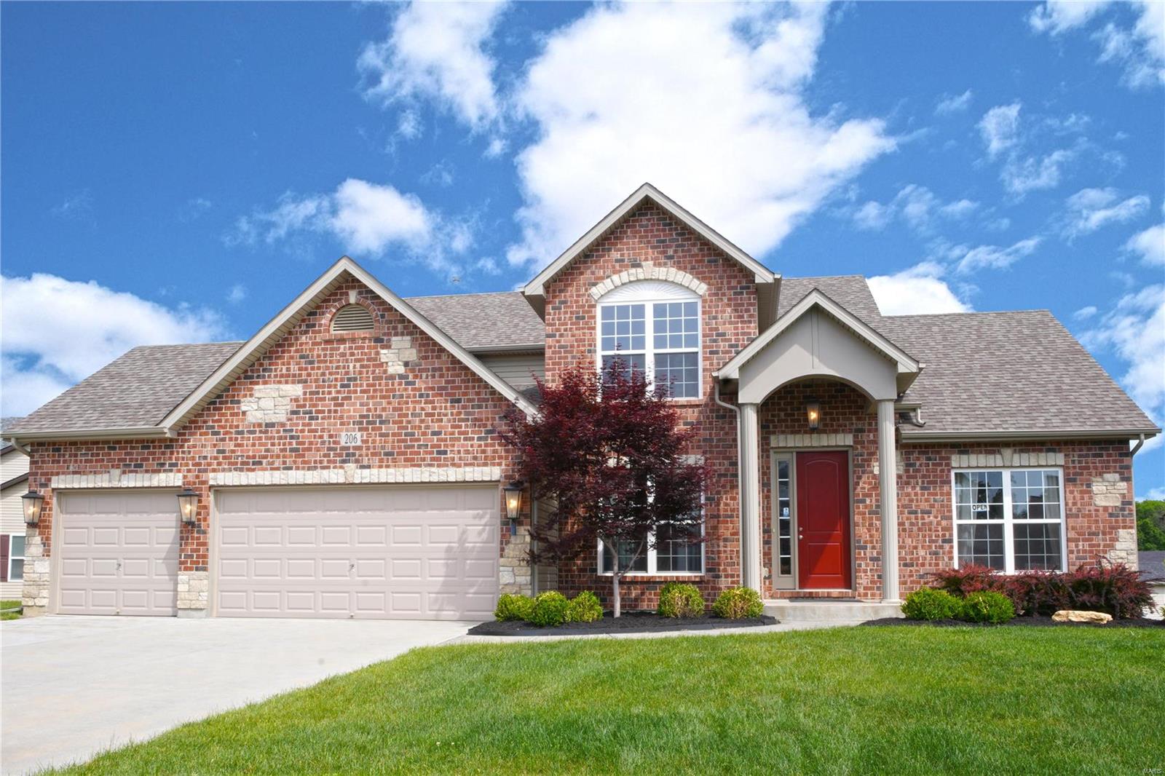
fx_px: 874
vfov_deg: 47.9
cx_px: 582
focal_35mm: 27
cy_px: 388
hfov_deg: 67.4
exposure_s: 1/20
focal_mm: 18
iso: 100
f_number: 22
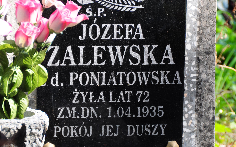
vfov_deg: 4.6
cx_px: 107
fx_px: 1839
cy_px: 80
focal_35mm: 286
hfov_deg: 7.3
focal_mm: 170
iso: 400
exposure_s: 1/125
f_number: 7.1
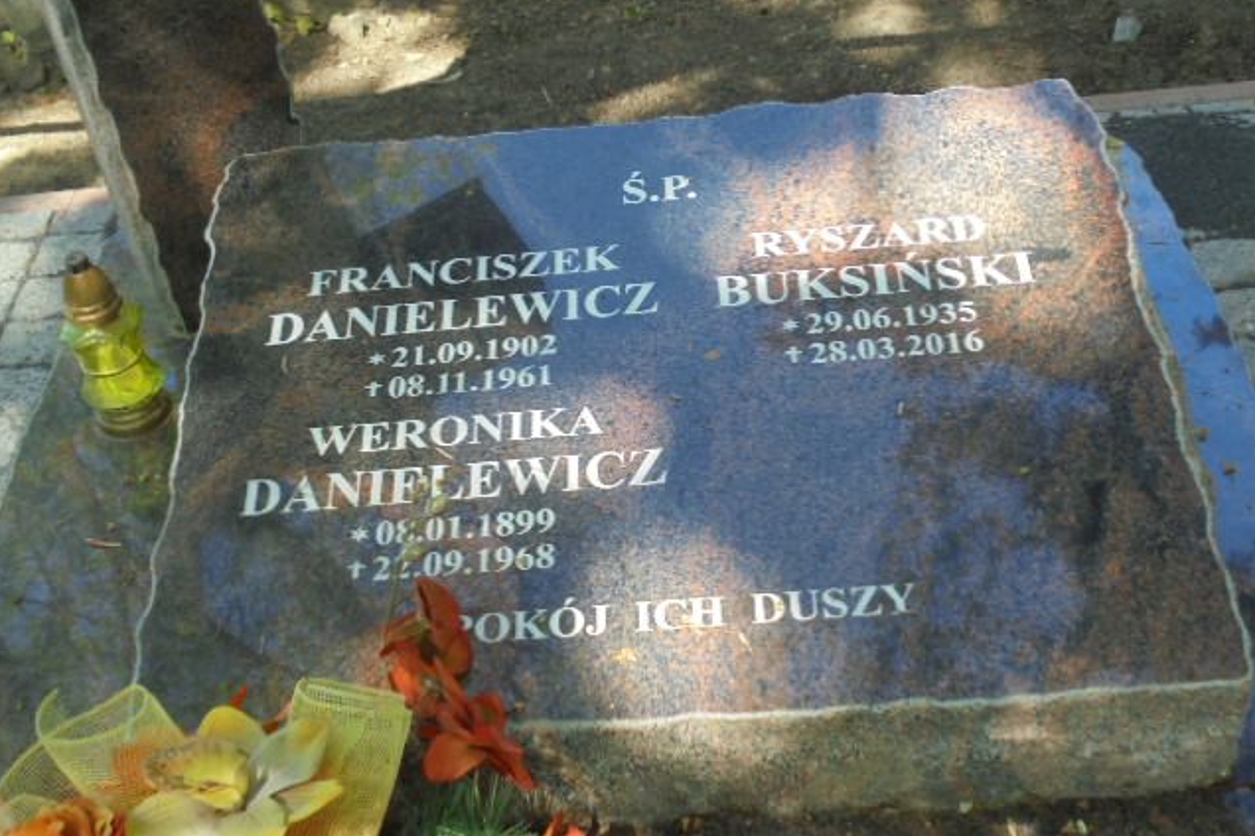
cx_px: 626
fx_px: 1569
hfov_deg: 43.6
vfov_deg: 29.9
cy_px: 396
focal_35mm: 45
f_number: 4.5
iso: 100
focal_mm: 7.8
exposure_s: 1/80
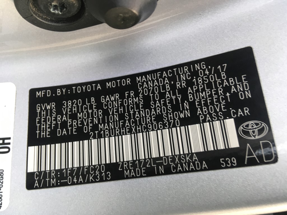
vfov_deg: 48.2
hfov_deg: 61.7
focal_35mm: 29
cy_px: 108
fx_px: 240
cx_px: 144
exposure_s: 1/30
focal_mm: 4.15
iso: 64
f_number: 2.2
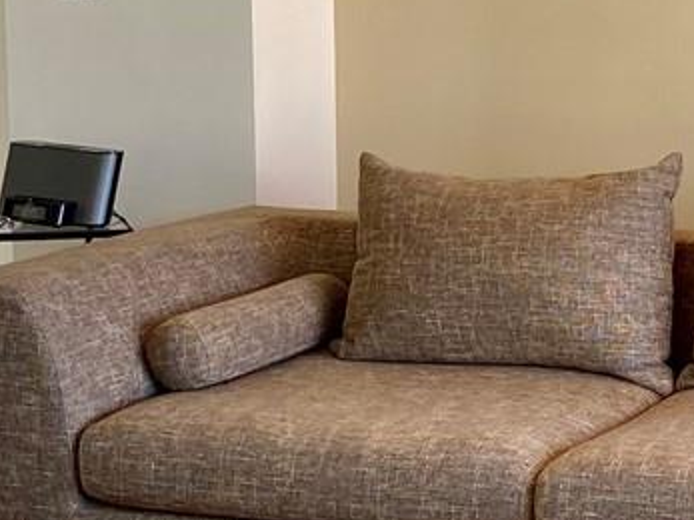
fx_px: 2405
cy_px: 214
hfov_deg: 16.0
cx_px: 752
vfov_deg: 12.3
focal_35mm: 120
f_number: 1.8
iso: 80
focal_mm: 4.25
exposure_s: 1/60
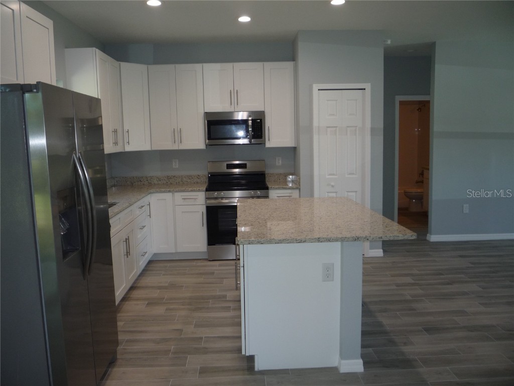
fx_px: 445
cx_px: 257
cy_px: 193
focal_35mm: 30
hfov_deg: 60.0
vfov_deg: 46.8
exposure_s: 1/30
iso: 100
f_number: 3.3
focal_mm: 5.2
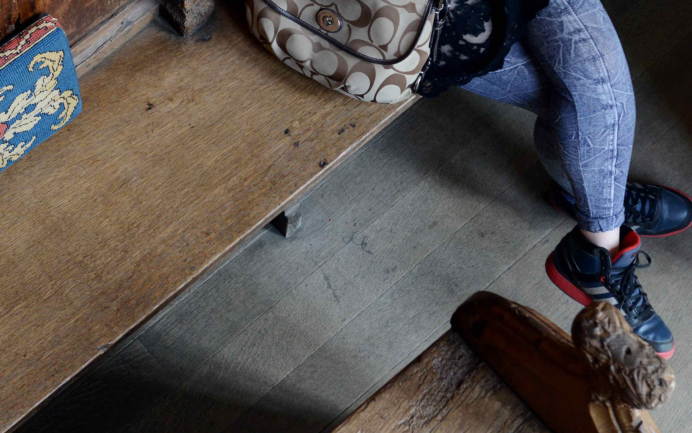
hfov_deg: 15.9
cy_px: -20
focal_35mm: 131
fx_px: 2471
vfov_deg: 9.9
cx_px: 367
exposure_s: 1/100
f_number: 5
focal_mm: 52
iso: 1000
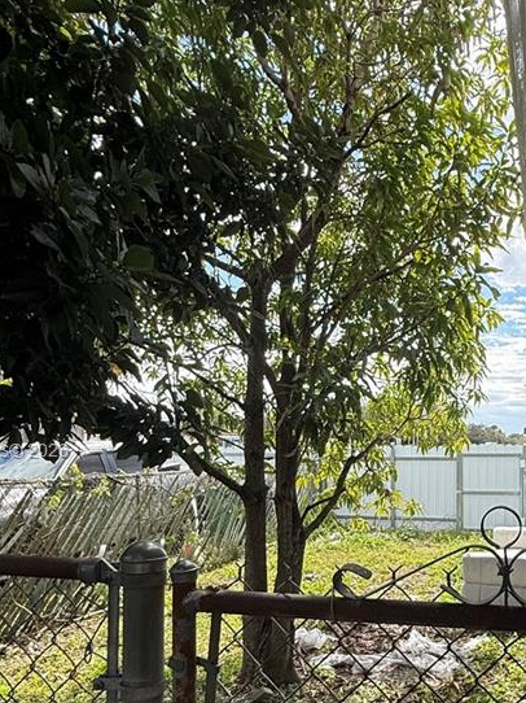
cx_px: 412
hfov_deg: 43.5
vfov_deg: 57.4
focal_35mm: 31
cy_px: 453
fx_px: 629
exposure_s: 1/638
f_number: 2.2
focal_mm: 2.22
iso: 64
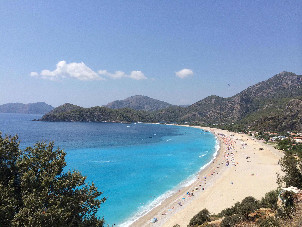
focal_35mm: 30
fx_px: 262
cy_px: 114
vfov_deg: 46.8
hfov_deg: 60.0
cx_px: 151
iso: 40
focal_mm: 4.12
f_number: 2.2
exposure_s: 1/3731
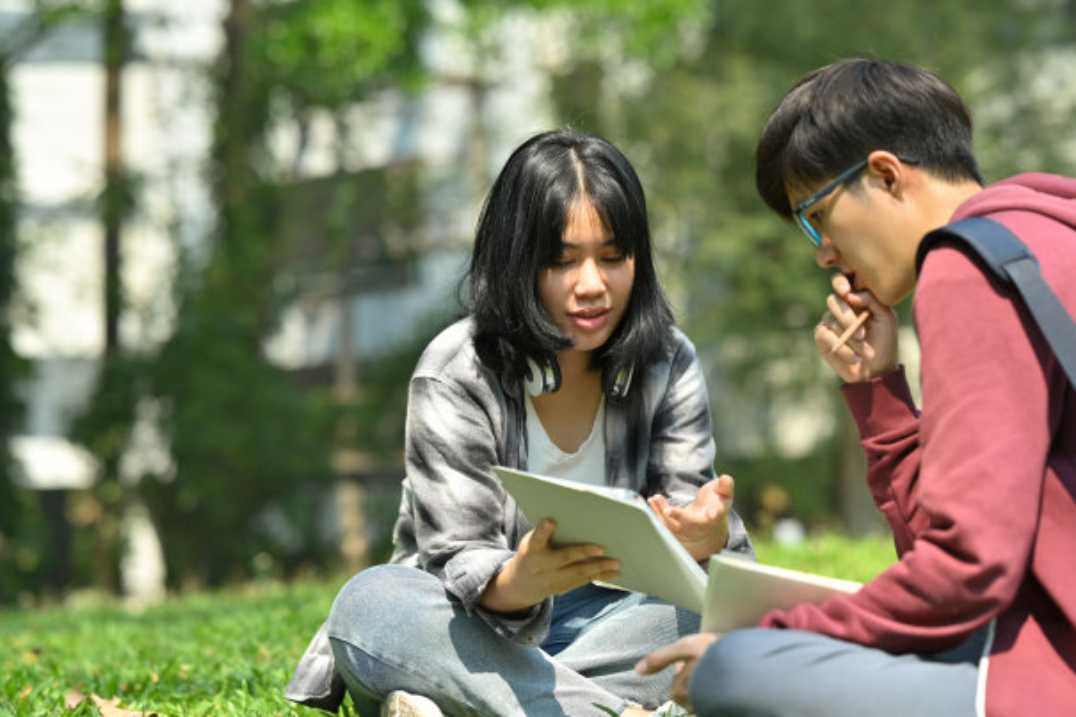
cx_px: 535
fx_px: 2570
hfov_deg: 23.7
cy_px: 356
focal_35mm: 86
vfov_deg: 15.9
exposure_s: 1/1600
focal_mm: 85
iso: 200
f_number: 2.8
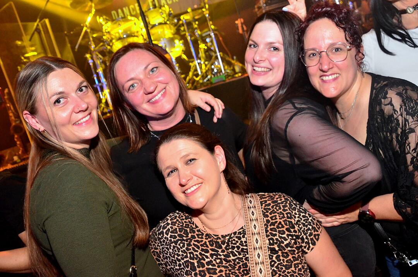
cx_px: 209
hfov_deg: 62.0
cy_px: 138
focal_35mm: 30
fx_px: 348
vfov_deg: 43.5
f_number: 5.6
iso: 3200
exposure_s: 1/10
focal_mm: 20
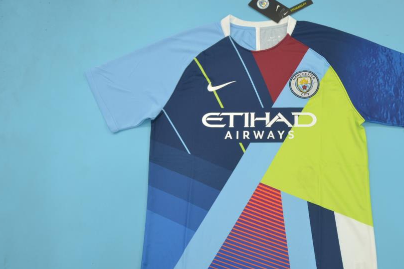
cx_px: 257
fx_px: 449
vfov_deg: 33.3
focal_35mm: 40
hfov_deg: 47.9
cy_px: 159
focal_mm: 20
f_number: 5.6
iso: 200
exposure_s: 1/80
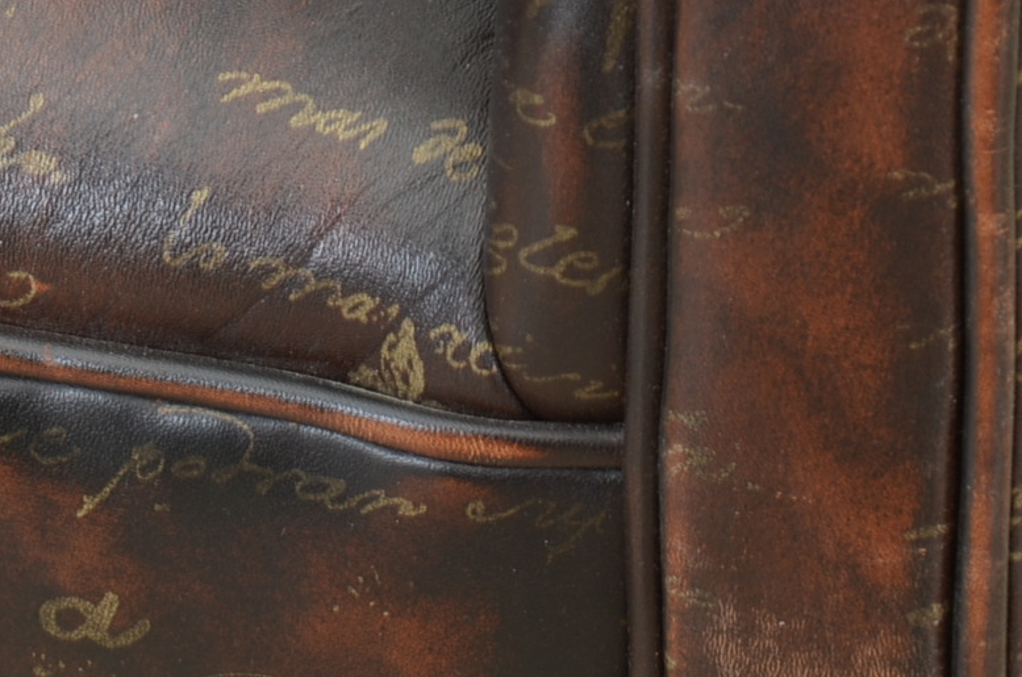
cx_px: 295
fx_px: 14156
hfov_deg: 4.1
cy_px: -146
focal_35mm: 500
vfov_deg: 2.7
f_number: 9
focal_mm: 105
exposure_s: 1/80
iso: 125
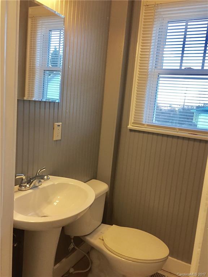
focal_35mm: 29
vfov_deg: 61.7
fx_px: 232
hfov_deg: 48.2
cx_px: 104
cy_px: 138
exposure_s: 1/30
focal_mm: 4.15
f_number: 2.2
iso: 50
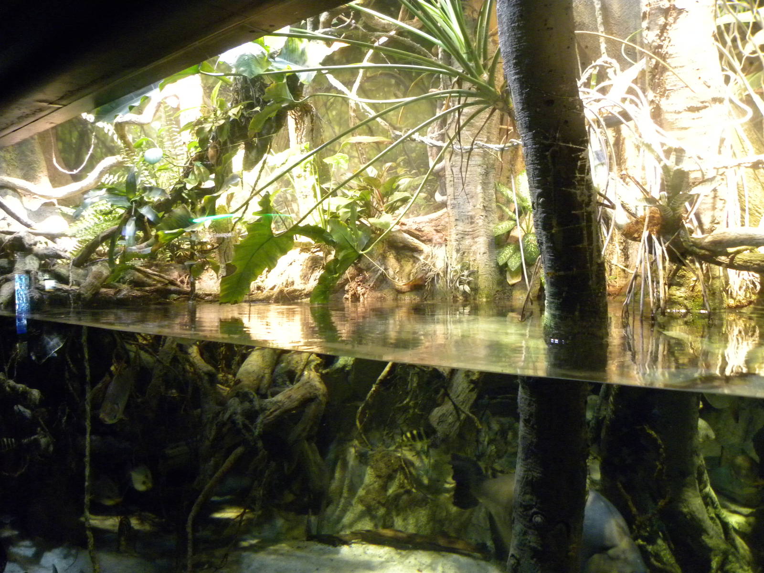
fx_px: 574
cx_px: 382
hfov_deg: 67.3
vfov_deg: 53.1
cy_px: 286
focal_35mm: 26
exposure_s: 1/12.2
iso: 400
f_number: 2.8
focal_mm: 4.6
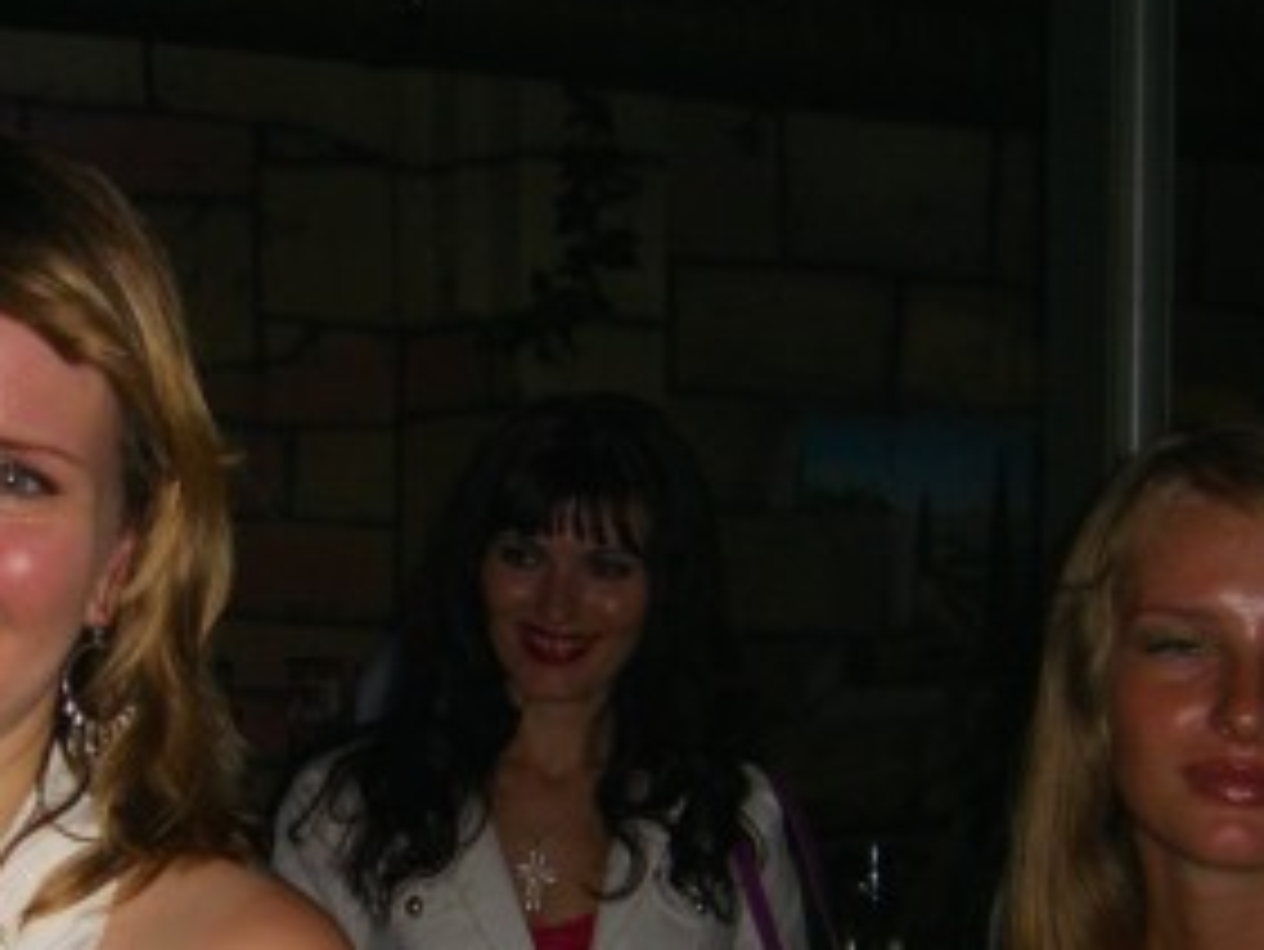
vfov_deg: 18.0
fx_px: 2959
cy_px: 846
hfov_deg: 23.9
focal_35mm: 81
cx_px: 337
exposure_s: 1/60
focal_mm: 7.9
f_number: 2.8
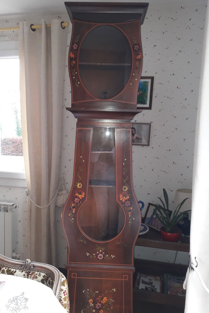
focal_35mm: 29
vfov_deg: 63.6
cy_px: 153
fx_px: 252
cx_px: 101
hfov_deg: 45.0
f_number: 1.9
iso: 125
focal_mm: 3.6
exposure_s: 1/50
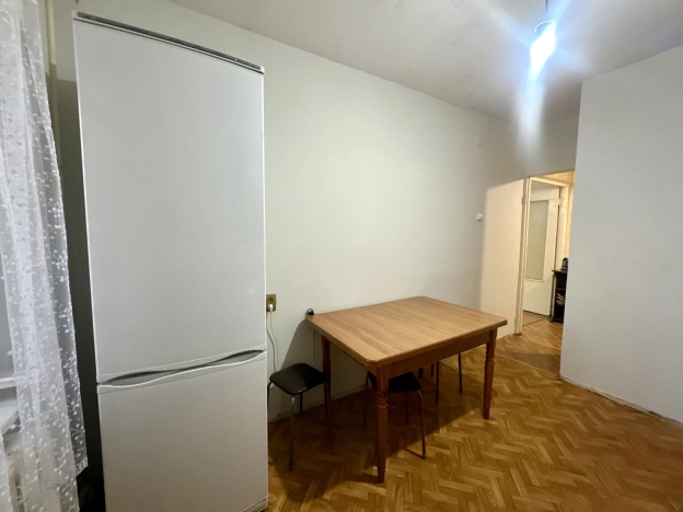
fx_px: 276
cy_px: 256
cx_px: 342
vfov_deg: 85.7
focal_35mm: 14
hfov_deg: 102.1
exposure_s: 1/50
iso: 500
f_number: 2.2
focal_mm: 2.22
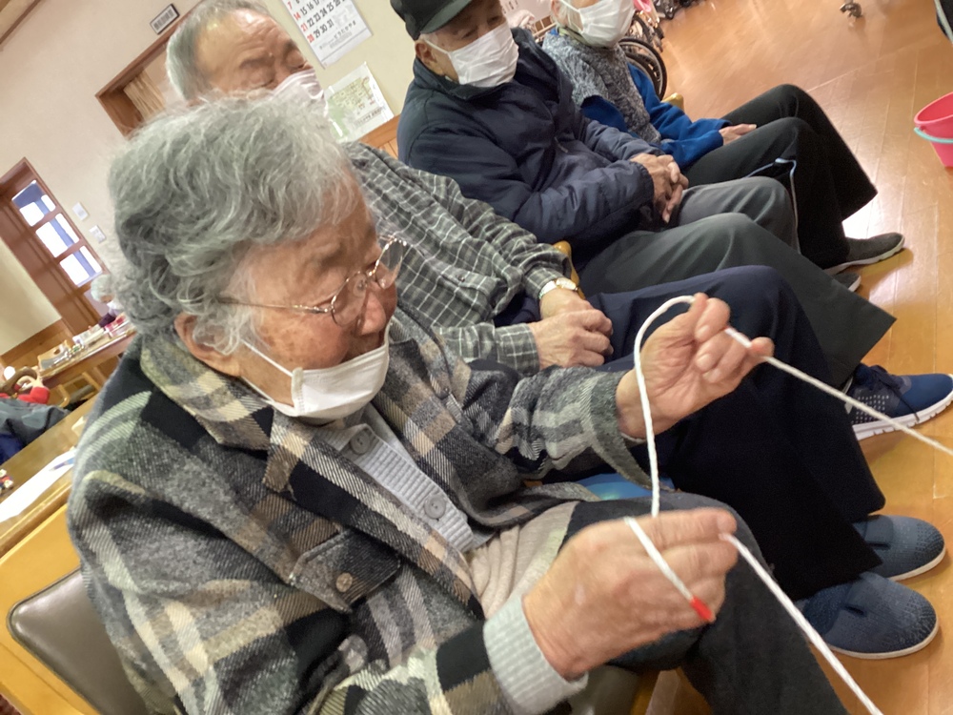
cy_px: 358
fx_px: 853
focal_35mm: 31
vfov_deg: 45.4
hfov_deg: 58.4
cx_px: 476
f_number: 2.4
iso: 400
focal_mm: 3.3
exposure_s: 1/30
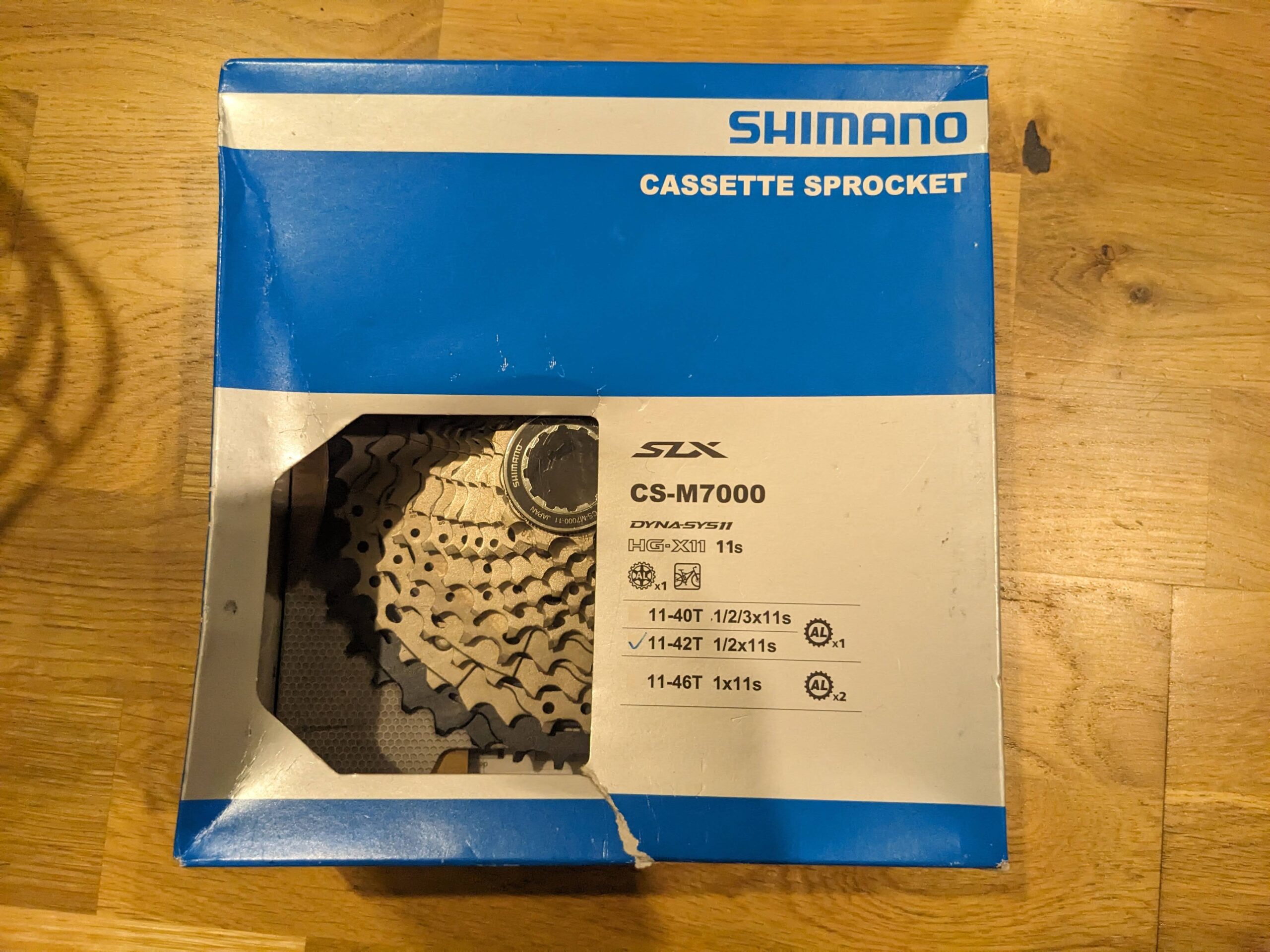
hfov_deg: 65.3
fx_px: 991
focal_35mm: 27
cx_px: 635
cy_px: 476
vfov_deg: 51.4
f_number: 1.73
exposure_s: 1/99.9
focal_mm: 4.38
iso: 1277
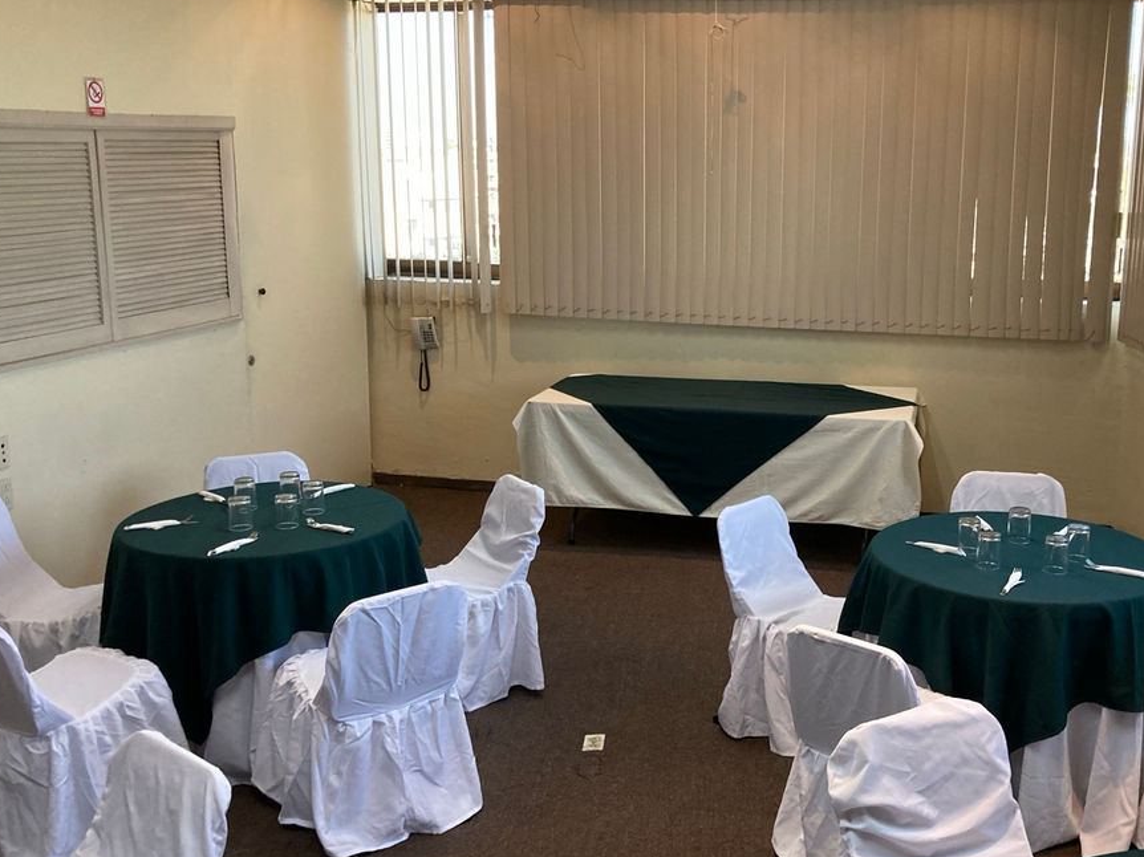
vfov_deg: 36.8
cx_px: 691
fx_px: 1289
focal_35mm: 39
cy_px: 427
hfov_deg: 47.6
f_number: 1.8
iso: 160
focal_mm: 3.99
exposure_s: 1/60
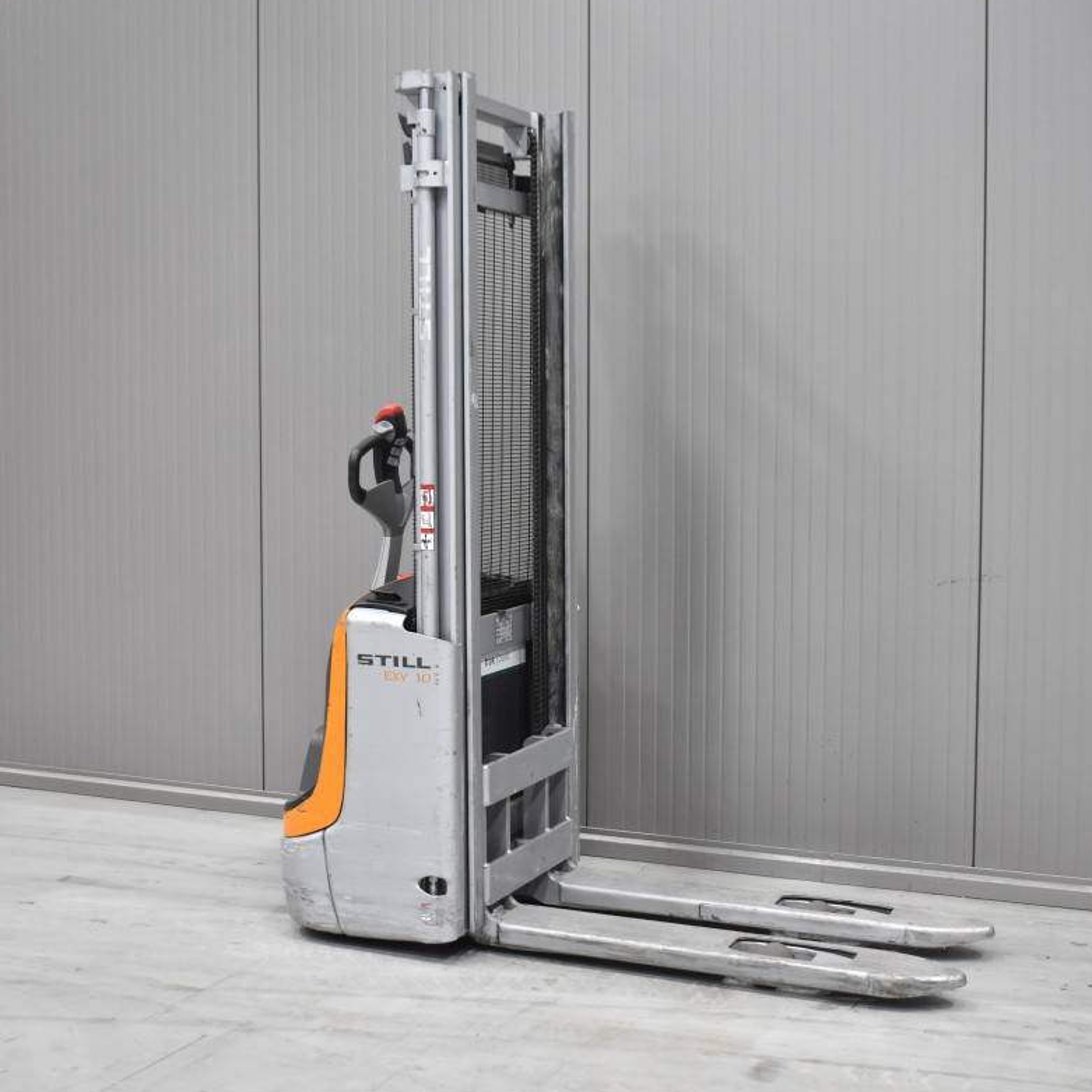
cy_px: 541
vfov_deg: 36.1
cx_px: 515
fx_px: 1677
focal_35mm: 47
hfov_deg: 36.0
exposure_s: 1/60
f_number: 4
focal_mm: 24
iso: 1600
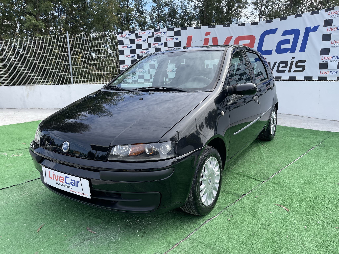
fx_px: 255
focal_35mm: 26
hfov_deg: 67.3
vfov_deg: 53.1
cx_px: 170
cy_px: 127
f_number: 1.6
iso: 32
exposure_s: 1/1403
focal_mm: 5.1
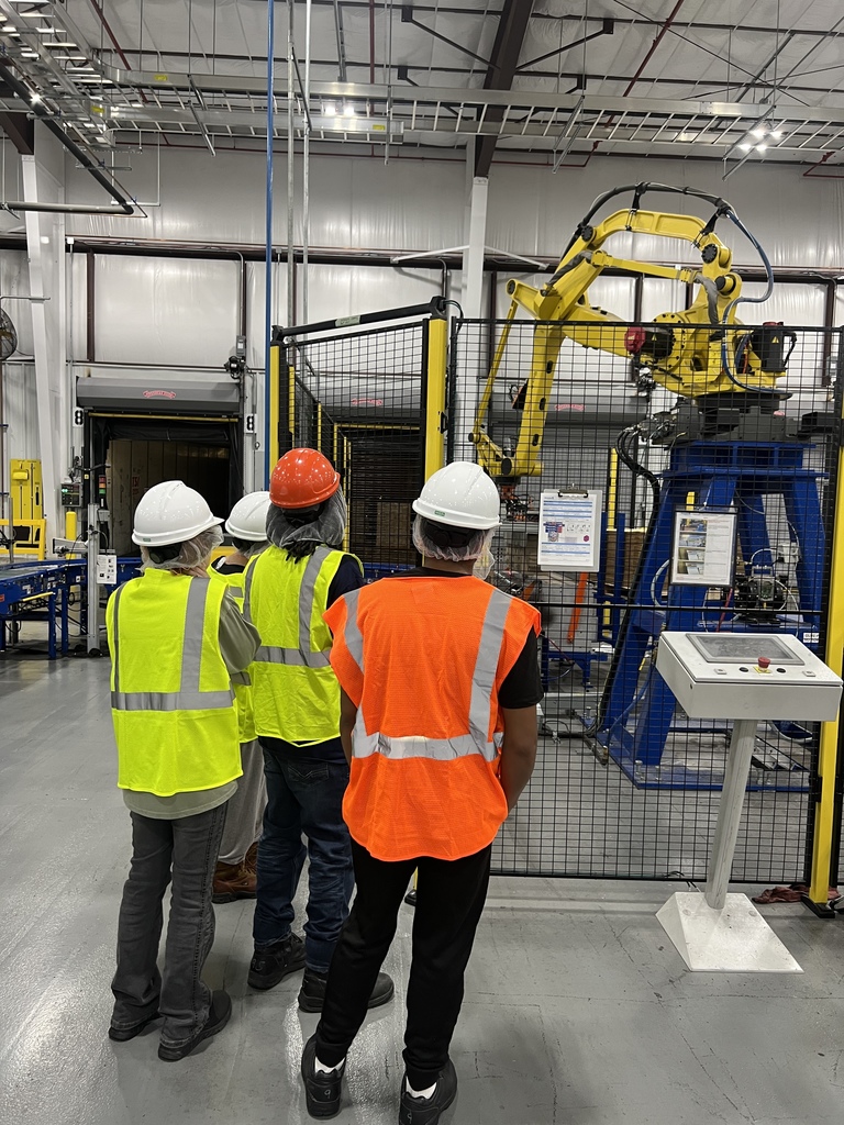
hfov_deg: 53.1
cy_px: 562
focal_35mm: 26
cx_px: 422
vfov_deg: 67.3
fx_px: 845
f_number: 1.5
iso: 80
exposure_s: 1/60
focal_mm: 5.7
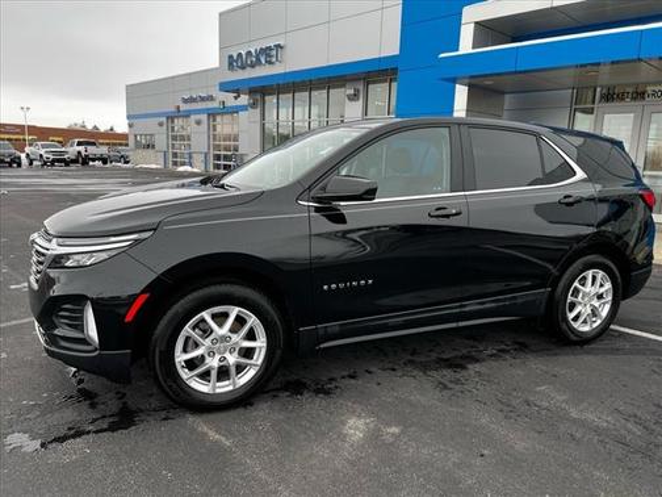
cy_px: 248
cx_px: 331
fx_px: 497
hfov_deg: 67.3
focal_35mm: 26
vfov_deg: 53.1
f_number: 1.5
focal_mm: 5.7
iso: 40
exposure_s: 1/153
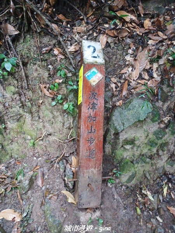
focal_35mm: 25
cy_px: 116
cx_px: 88
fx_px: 169
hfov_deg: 54.9
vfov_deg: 69.4
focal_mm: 4.6
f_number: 1.8
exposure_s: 1/12
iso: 2500
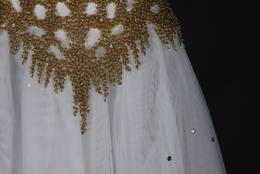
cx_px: 130
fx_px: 1518
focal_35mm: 210
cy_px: 87
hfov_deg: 9.8
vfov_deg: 6.6
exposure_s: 1/125
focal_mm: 140
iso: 200
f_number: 18
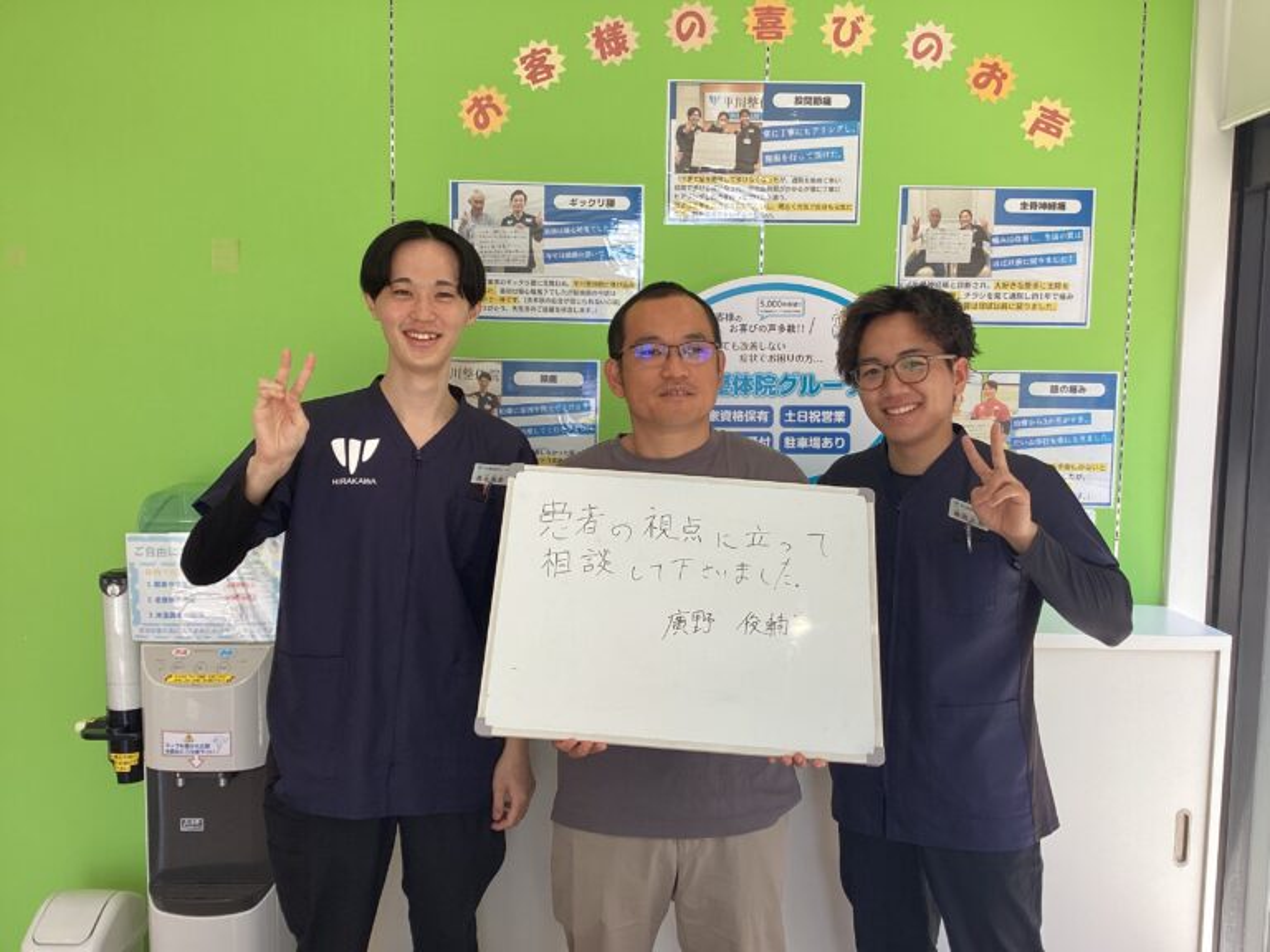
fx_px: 1137
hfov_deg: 58.4
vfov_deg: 45.4
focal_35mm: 31
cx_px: 635
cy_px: 476
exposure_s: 1/120
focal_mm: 3.3
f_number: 2.4
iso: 40
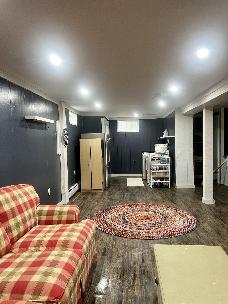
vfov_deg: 67.3
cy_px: 152
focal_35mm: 26
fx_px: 228
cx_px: 114
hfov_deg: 53.1
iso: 160
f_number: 1.5
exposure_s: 1/60
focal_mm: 5.7
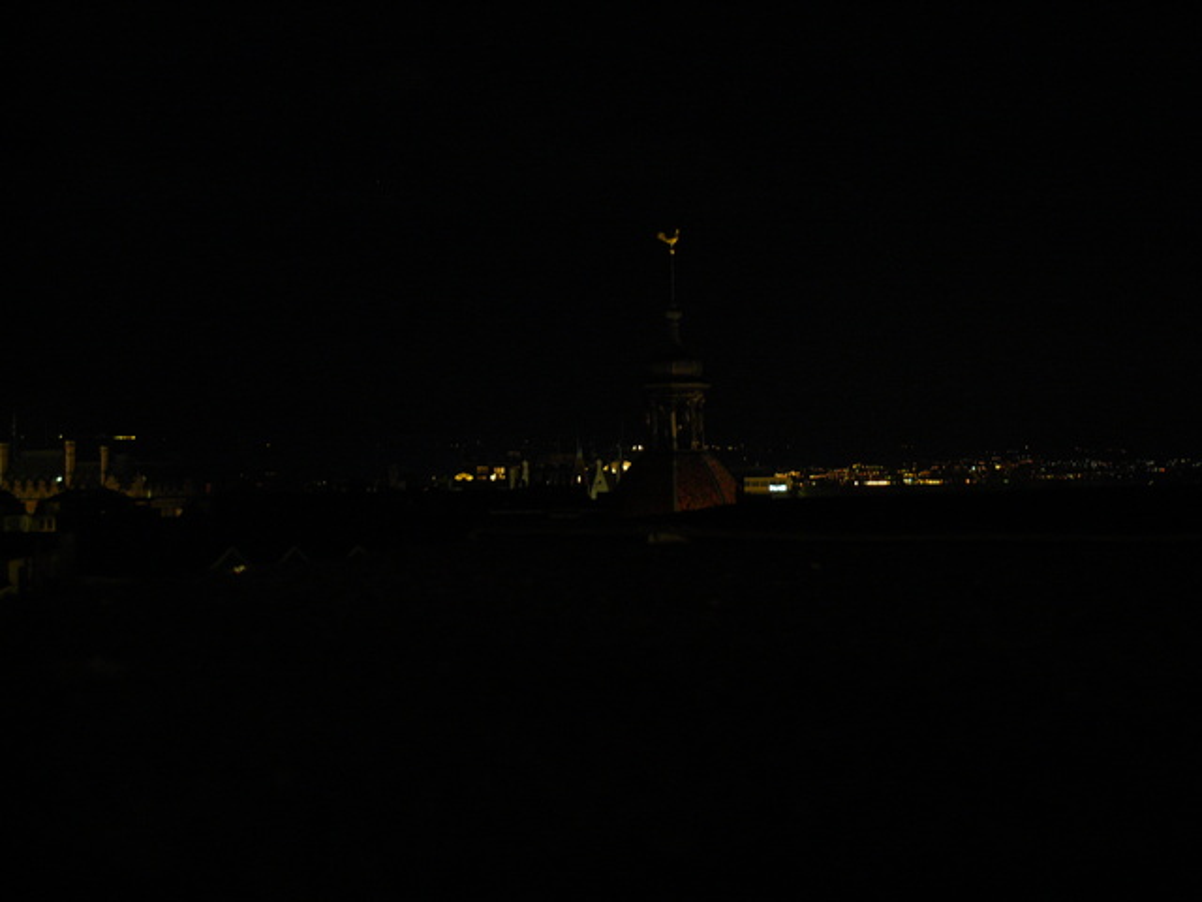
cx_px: 601
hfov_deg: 51.4
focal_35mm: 36
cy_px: 451
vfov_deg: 39.7
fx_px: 1250
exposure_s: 1
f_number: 2.8
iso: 200
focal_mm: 6
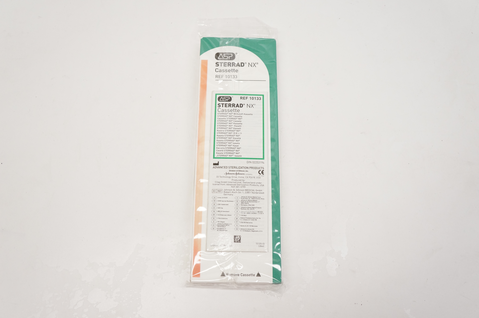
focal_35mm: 33
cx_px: 240
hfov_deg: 57.3
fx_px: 439
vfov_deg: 39.9
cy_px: 159
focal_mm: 22
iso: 800
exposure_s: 1/200
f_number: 5.6
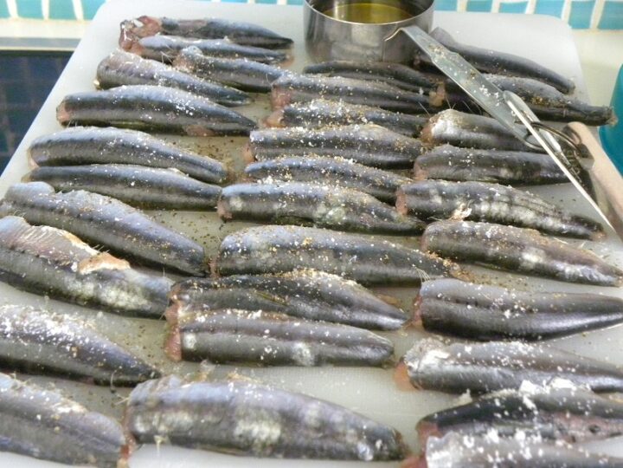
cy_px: 234
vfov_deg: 28.0
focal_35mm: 52
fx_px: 936
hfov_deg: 36.8
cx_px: 312
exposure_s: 1/8.6
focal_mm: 9.2
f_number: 3.5
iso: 800
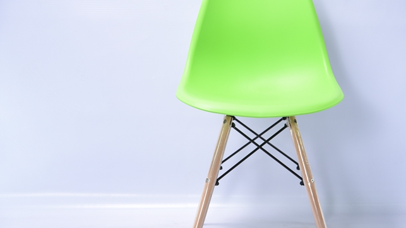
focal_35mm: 86
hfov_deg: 24.7
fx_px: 926
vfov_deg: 14.1
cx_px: 249
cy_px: 101
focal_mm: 66
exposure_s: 1/50
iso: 125
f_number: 4.5
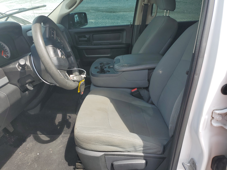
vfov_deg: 53.1
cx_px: 114
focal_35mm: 26
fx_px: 170
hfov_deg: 67.3
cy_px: 85
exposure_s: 1/714
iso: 50
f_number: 1.5
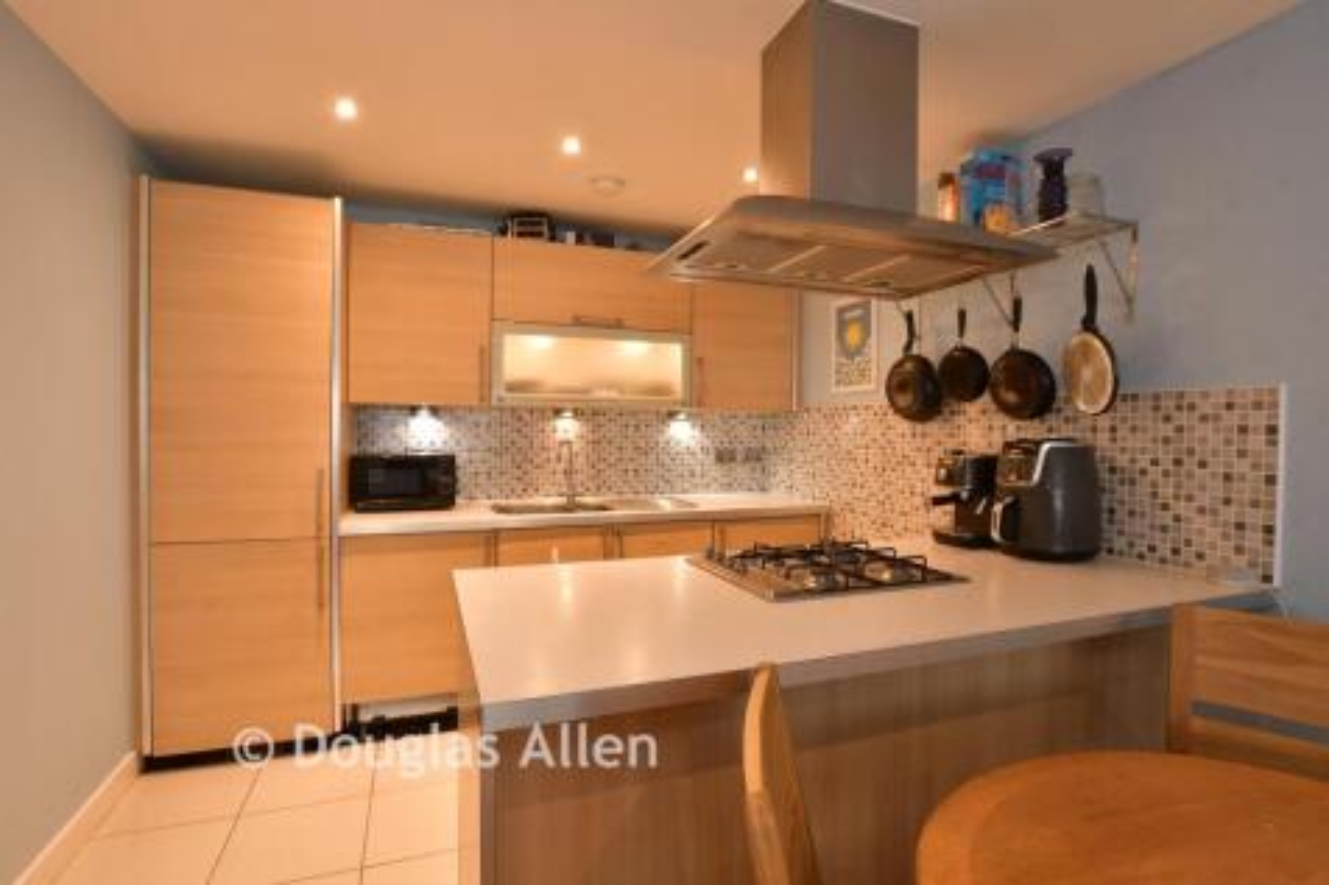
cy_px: 442
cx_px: 664
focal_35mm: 17
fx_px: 627
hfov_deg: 93.3
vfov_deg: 70.4
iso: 250
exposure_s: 1/4
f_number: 8
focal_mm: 11.5
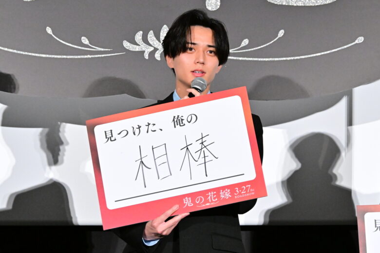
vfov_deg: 9.1
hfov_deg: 13.6
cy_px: 126
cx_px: 190
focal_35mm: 151
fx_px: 1594
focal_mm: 101
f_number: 6.3
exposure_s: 1/250
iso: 6400
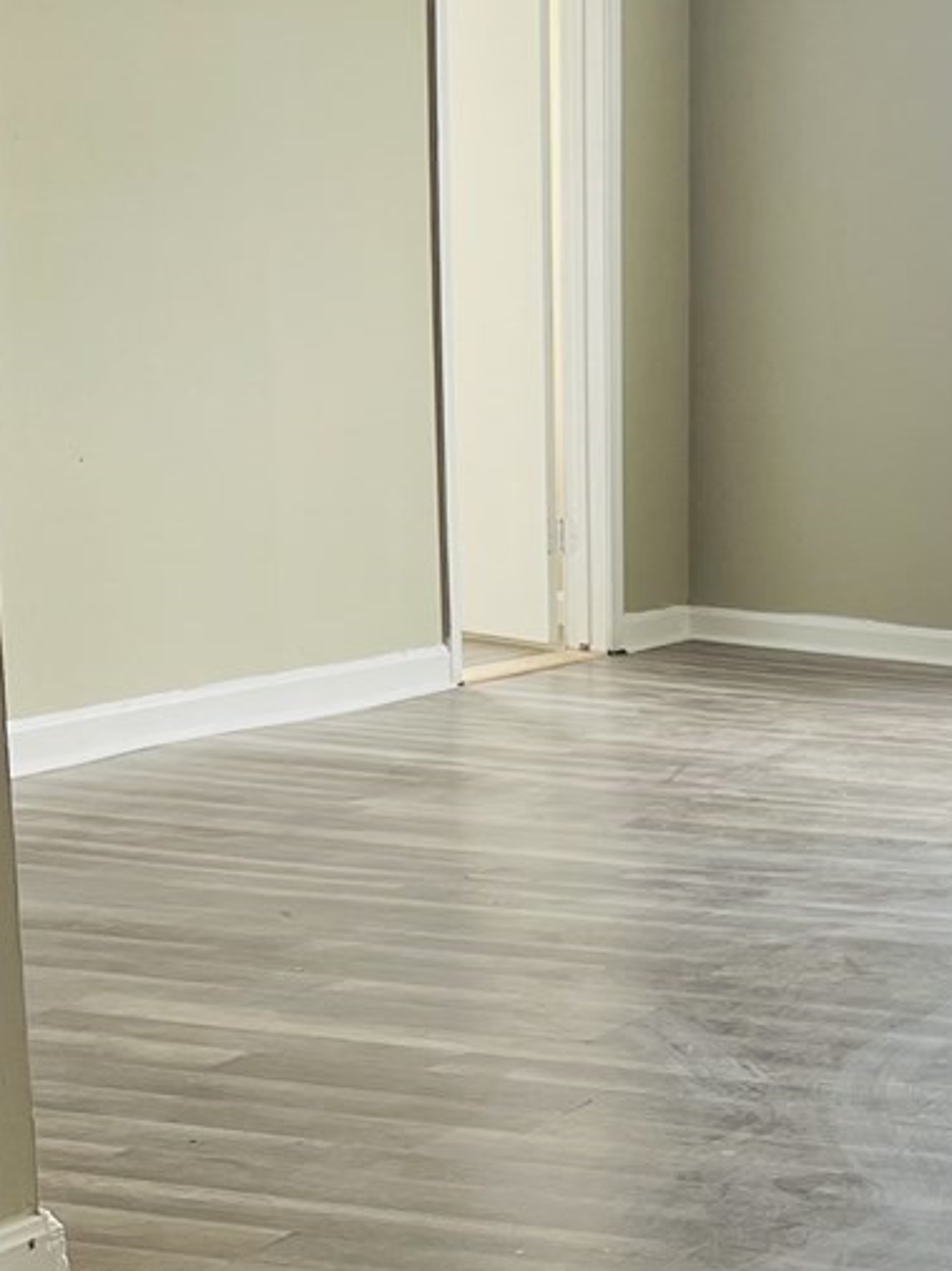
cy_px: 1226
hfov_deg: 18.1
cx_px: 1007
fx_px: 2899
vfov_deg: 23.8
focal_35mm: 79
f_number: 1.5
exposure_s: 1/121
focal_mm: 5.7
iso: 64
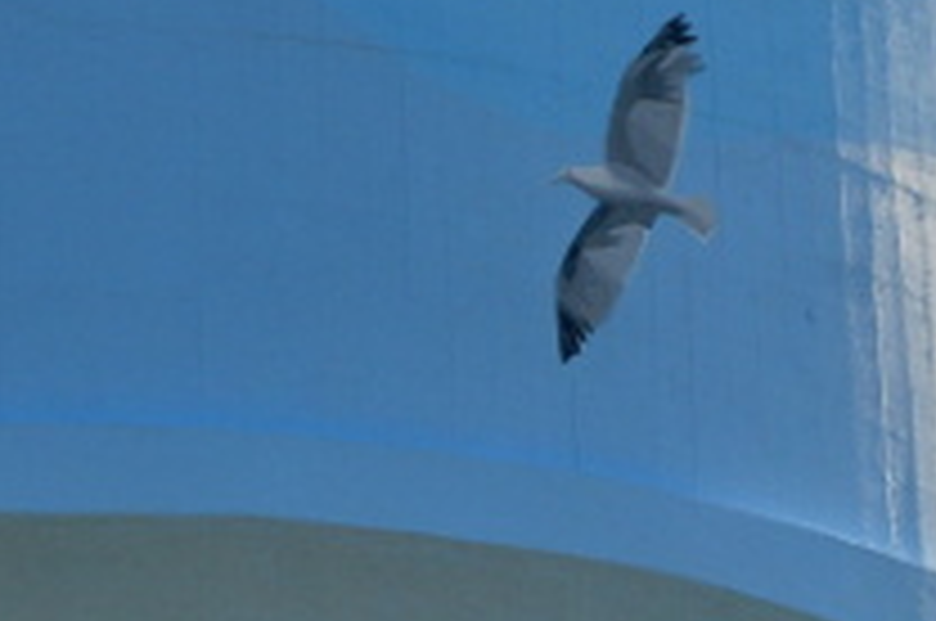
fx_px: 5799
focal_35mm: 223
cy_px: 603
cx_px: 144
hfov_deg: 9.2
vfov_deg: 6.1
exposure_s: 1/160
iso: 200
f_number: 9
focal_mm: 31
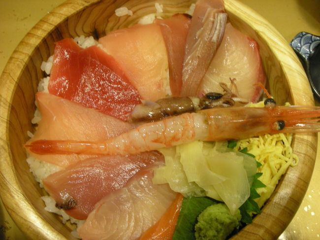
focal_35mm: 46
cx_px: 160
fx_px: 425
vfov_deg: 31.5
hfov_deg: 41.3
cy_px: 120
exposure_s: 1/12
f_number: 3.2
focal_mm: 7.7
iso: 200
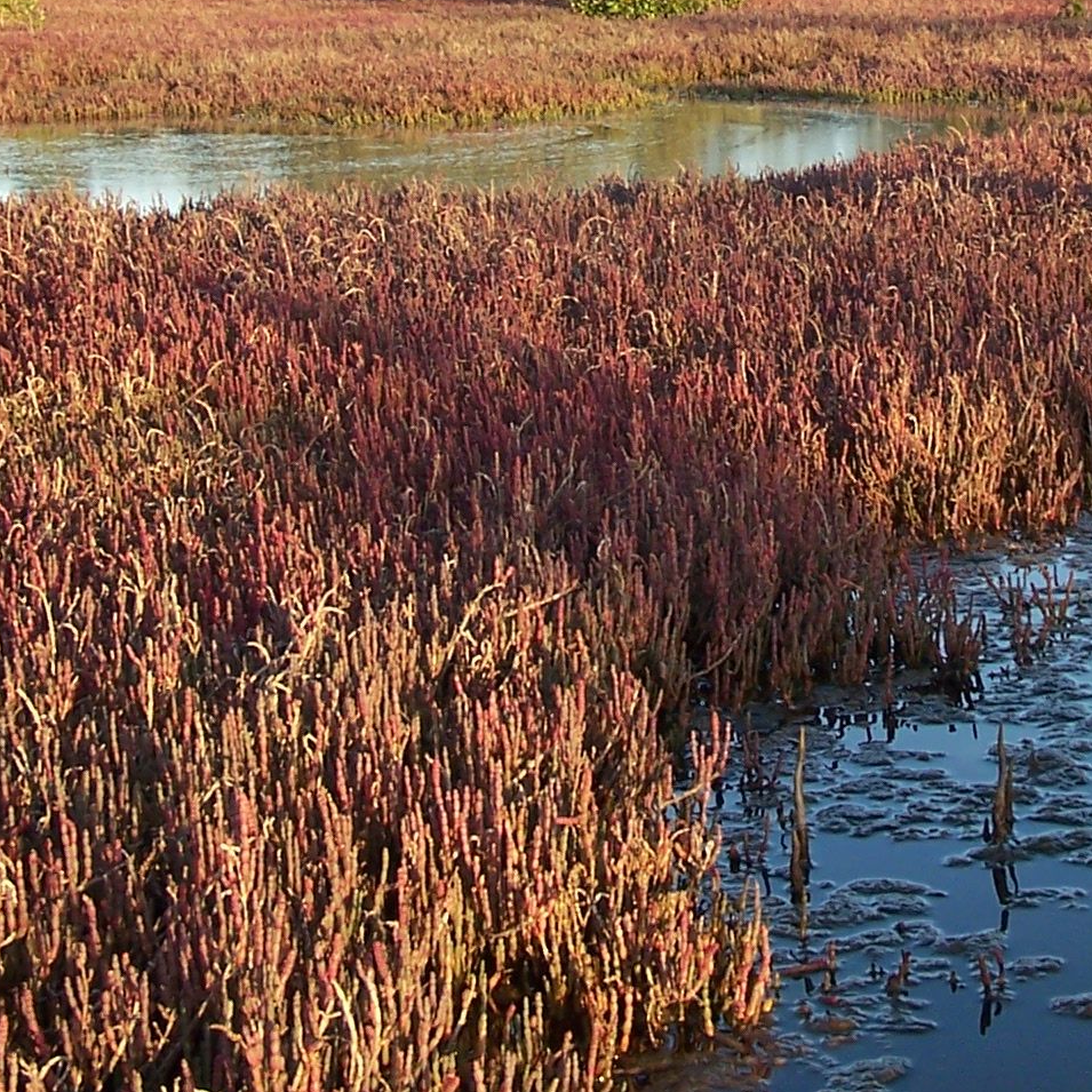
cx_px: 776
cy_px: 111
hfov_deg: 21.3
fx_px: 2891
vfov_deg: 20.9
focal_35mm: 81
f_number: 2.8
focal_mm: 6.3
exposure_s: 1/180
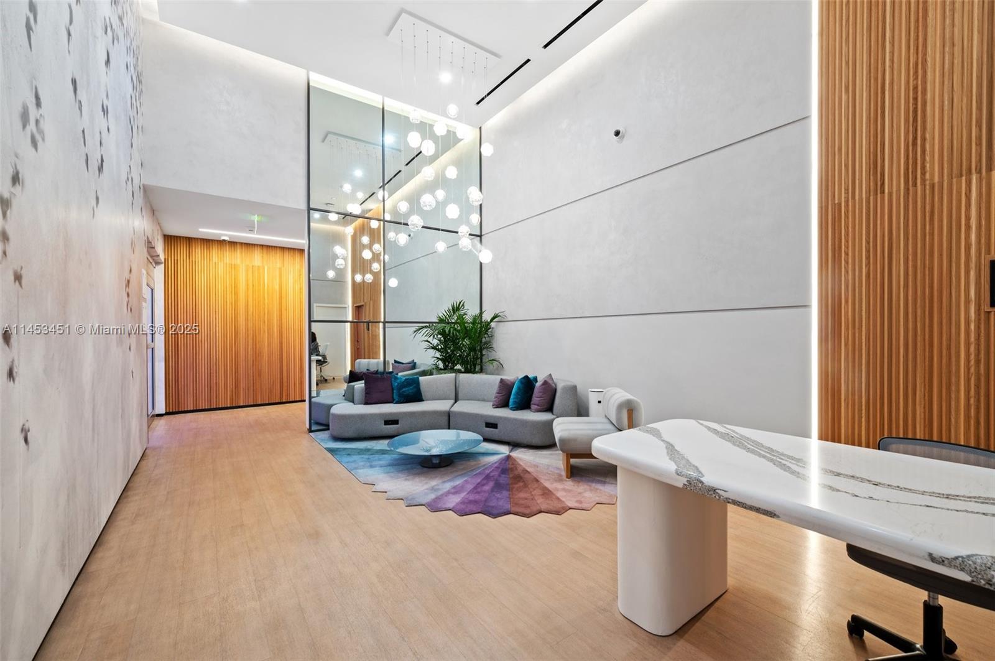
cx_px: 498
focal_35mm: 14
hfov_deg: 104.3
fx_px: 387
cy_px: 330
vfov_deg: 81.1
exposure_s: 1/2
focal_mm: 14
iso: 200
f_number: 8
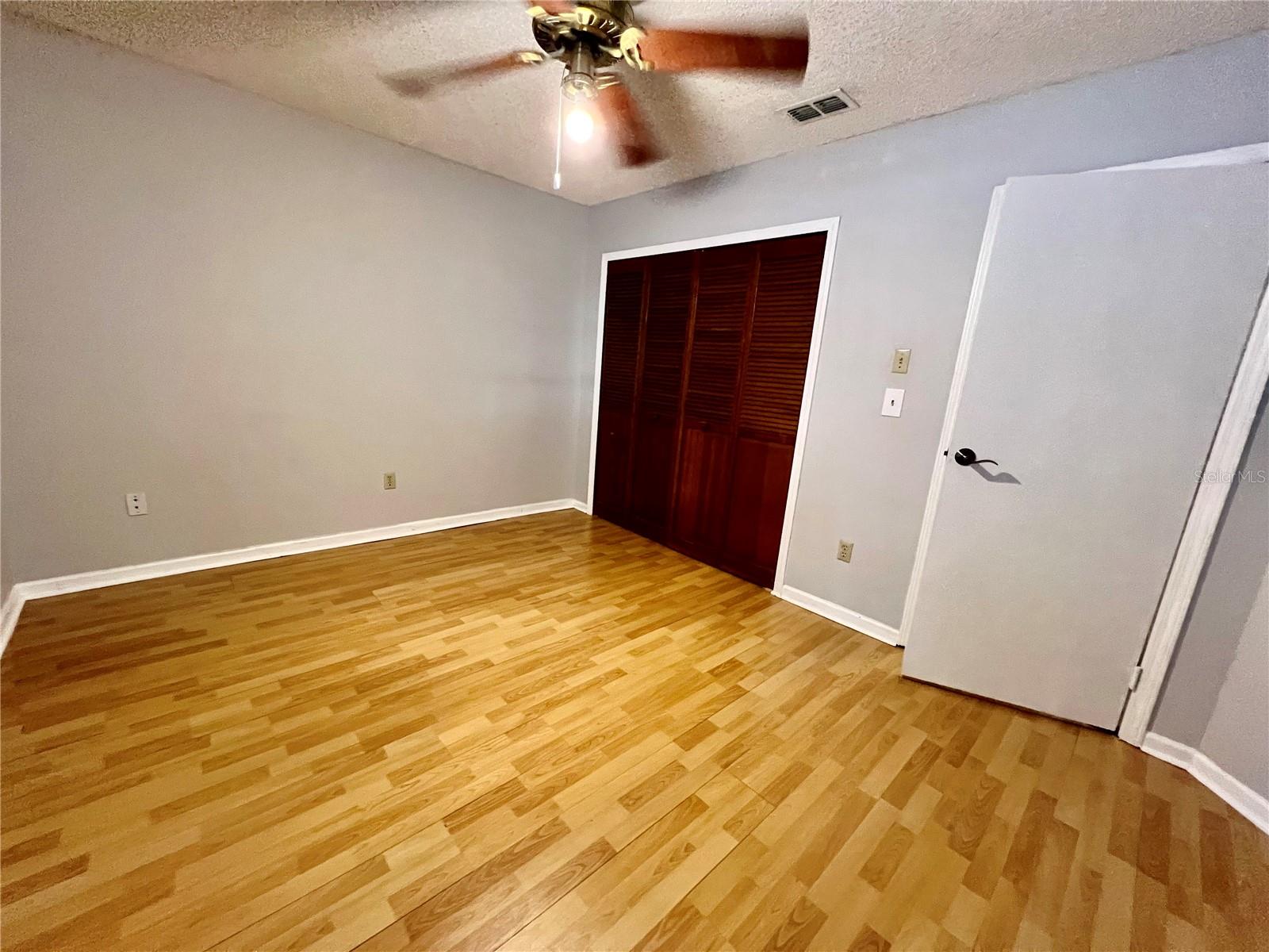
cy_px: 476
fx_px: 477
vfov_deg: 89.9
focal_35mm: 13
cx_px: 634
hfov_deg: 106.2
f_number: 1.8
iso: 640
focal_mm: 1.57
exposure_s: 1/60
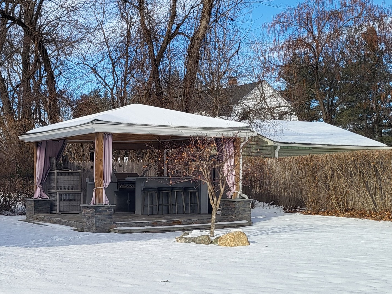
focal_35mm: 56
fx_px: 634
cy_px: 160
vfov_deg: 26.1
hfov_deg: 33.1
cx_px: 64
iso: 40
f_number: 1.8
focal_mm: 5.4
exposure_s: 1/1751
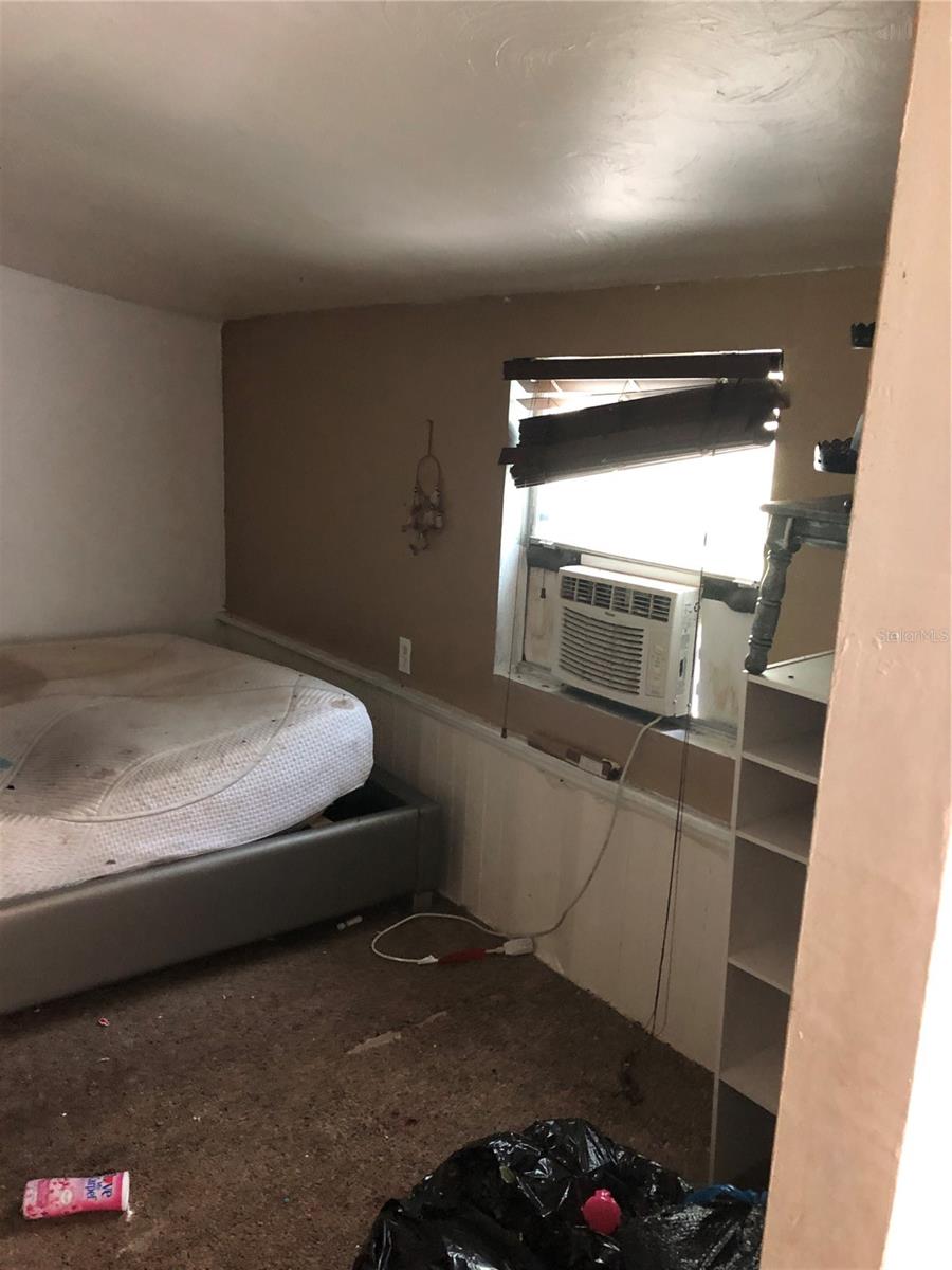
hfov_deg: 49.7
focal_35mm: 28
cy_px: 635
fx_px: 1027
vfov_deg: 63.4
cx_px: 476
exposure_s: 1/4
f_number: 1.8
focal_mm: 3.99
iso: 100
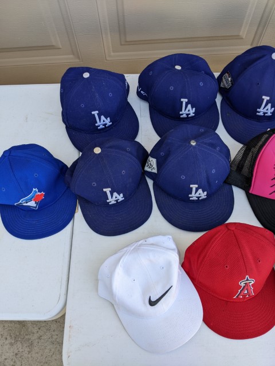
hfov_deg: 51.4
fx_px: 286
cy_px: 183
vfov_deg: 65.3
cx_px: 138
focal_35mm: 27
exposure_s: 1/340
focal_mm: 4.44
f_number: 1.8
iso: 48
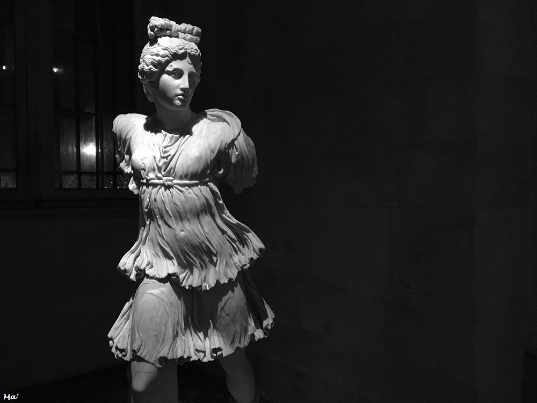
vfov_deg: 48.2
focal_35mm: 29
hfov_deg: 61.7
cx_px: 268
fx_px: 450
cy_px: 202
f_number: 2.2
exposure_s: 1/33
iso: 250
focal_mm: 4.15
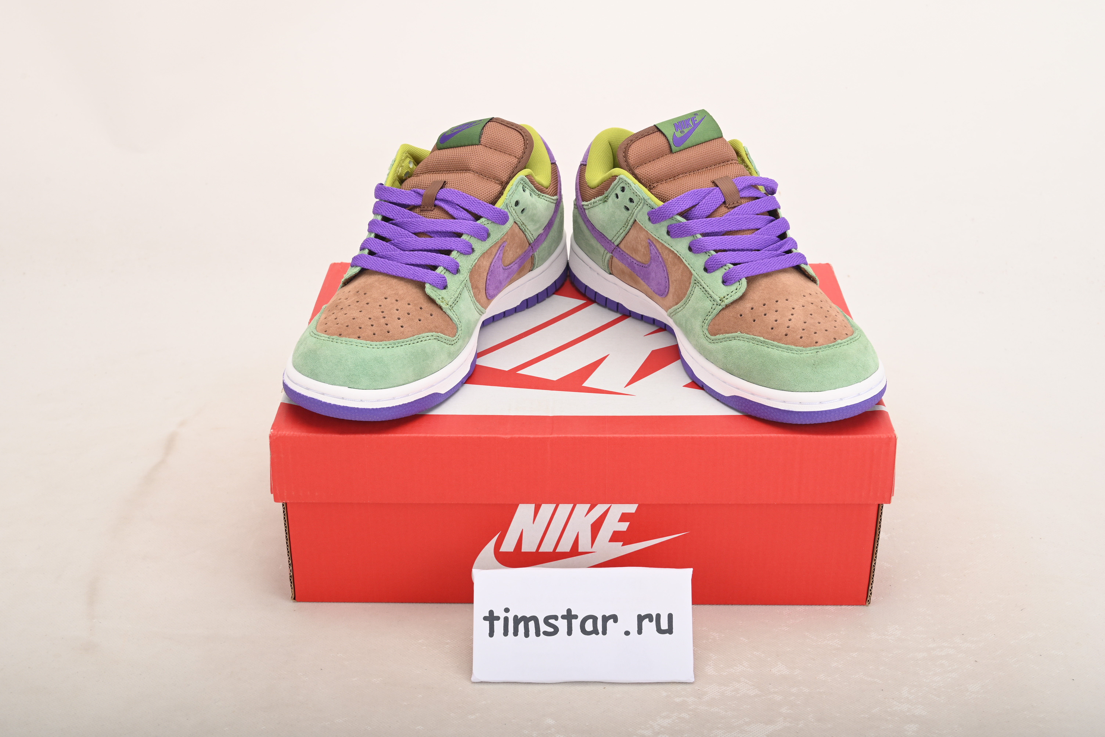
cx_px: 552
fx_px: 1412
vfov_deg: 29.3
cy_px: 368
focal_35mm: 46
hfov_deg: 42.7
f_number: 11
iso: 100
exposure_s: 1/200
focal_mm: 46
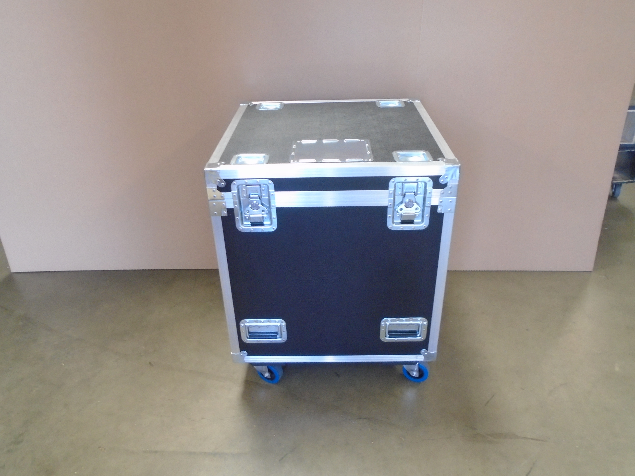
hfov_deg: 67.3
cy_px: 238
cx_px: 318
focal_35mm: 26
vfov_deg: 53.1
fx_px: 477
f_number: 3.2
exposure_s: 1/30
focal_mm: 4.6
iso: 400
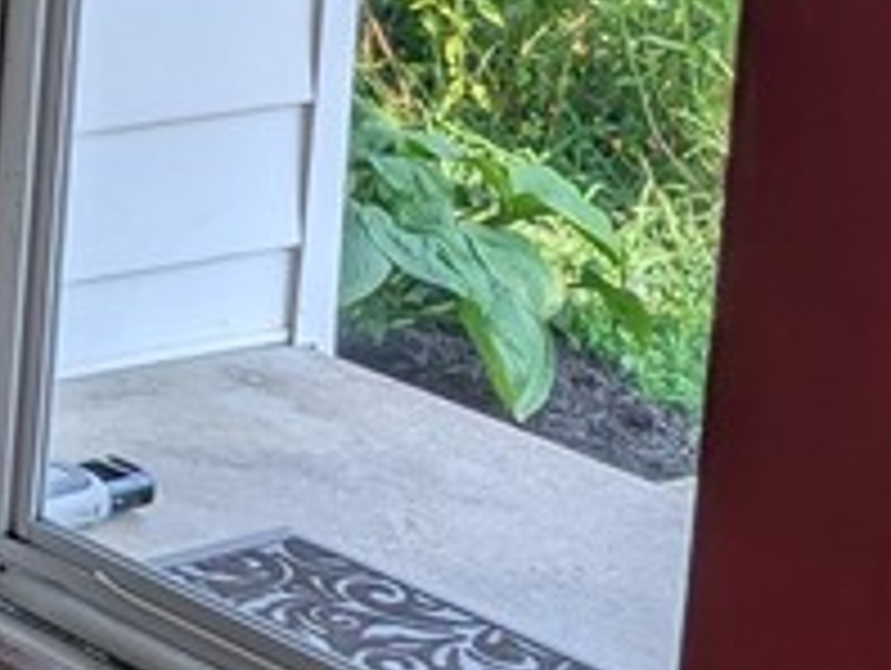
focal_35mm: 124
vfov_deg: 11.0
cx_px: -1361
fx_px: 3196
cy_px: -621
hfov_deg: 12.1
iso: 22
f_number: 1.68
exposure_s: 1/2146
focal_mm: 6.9
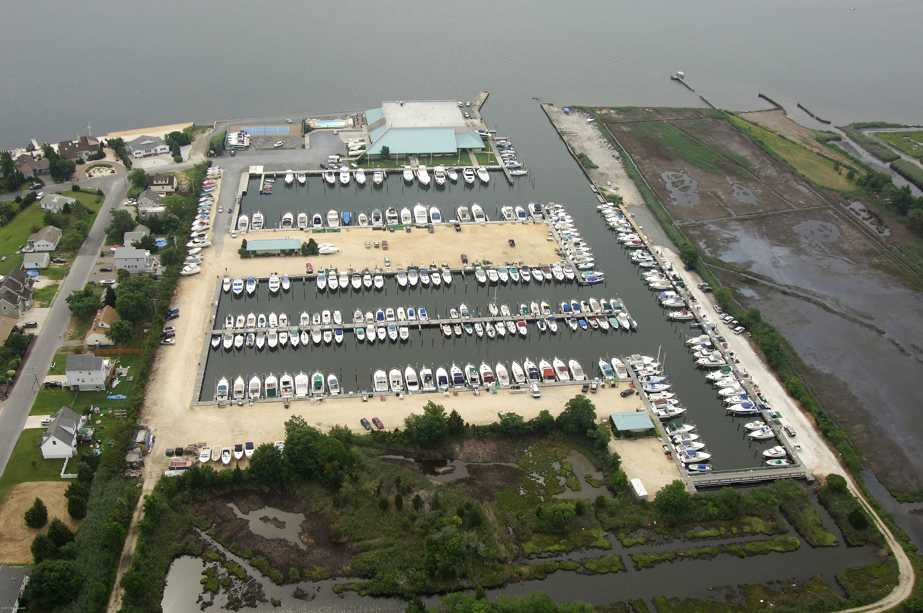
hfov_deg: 53.2
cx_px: 462
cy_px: 306
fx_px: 922
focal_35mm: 36
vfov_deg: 36.8
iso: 400
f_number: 6.7
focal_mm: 24
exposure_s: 1/1000
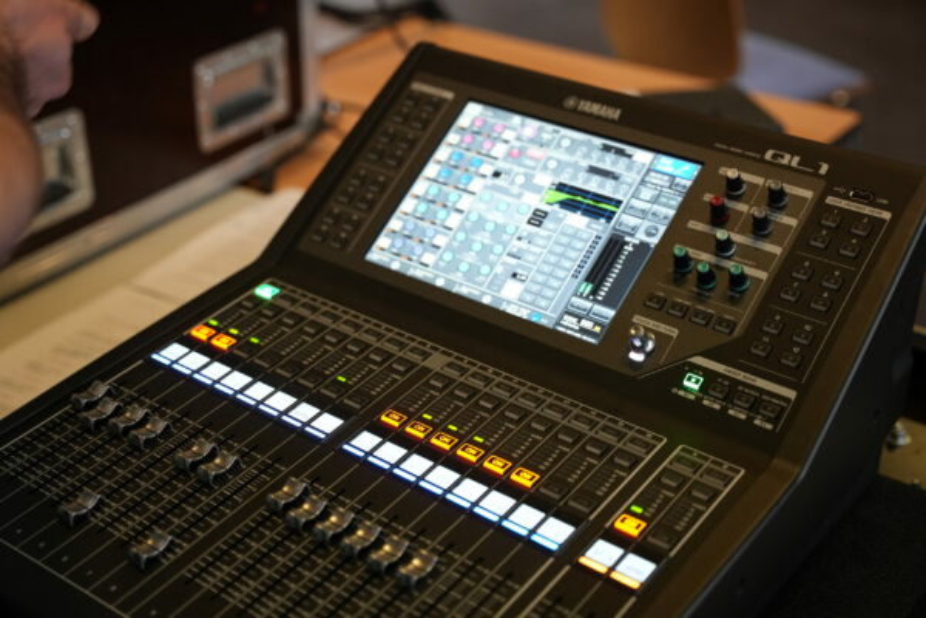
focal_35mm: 52
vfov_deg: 26.2
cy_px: 309
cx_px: 463
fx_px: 1325
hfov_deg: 38.5
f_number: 2.8
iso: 2000
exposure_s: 1/160
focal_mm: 51.5
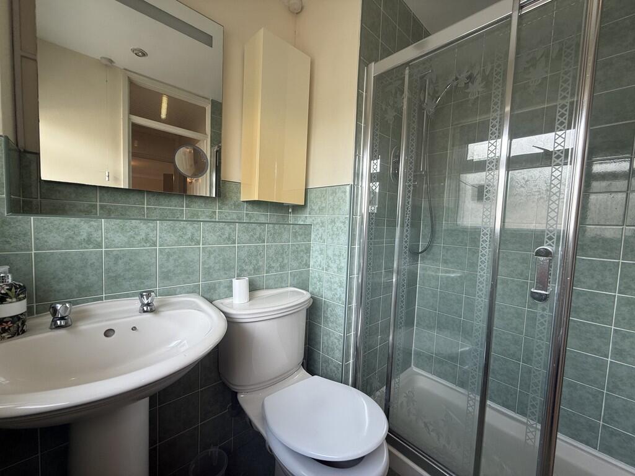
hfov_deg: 102.1
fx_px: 257
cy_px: 238
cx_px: 318
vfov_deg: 85.7
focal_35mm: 14
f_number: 2.2
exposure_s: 1/100
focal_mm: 2.22
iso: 64
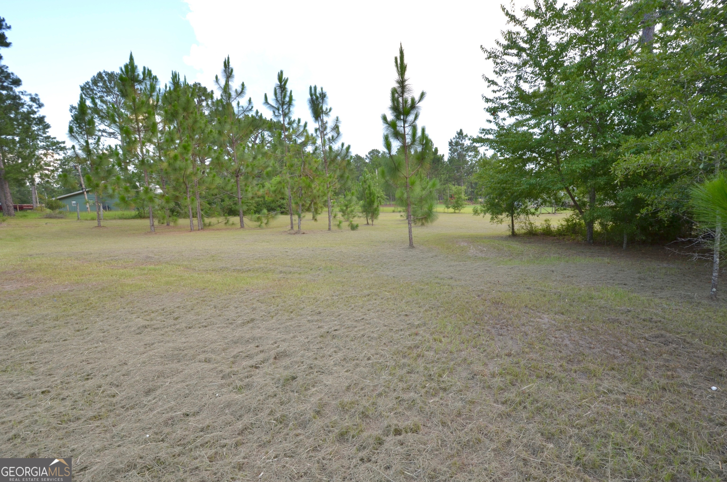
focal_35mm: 15
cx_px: 364
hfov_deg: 100.5
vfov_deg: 77.1
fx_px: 302
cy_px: 241
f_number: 9
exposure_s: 1/30
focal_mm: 10
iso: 100
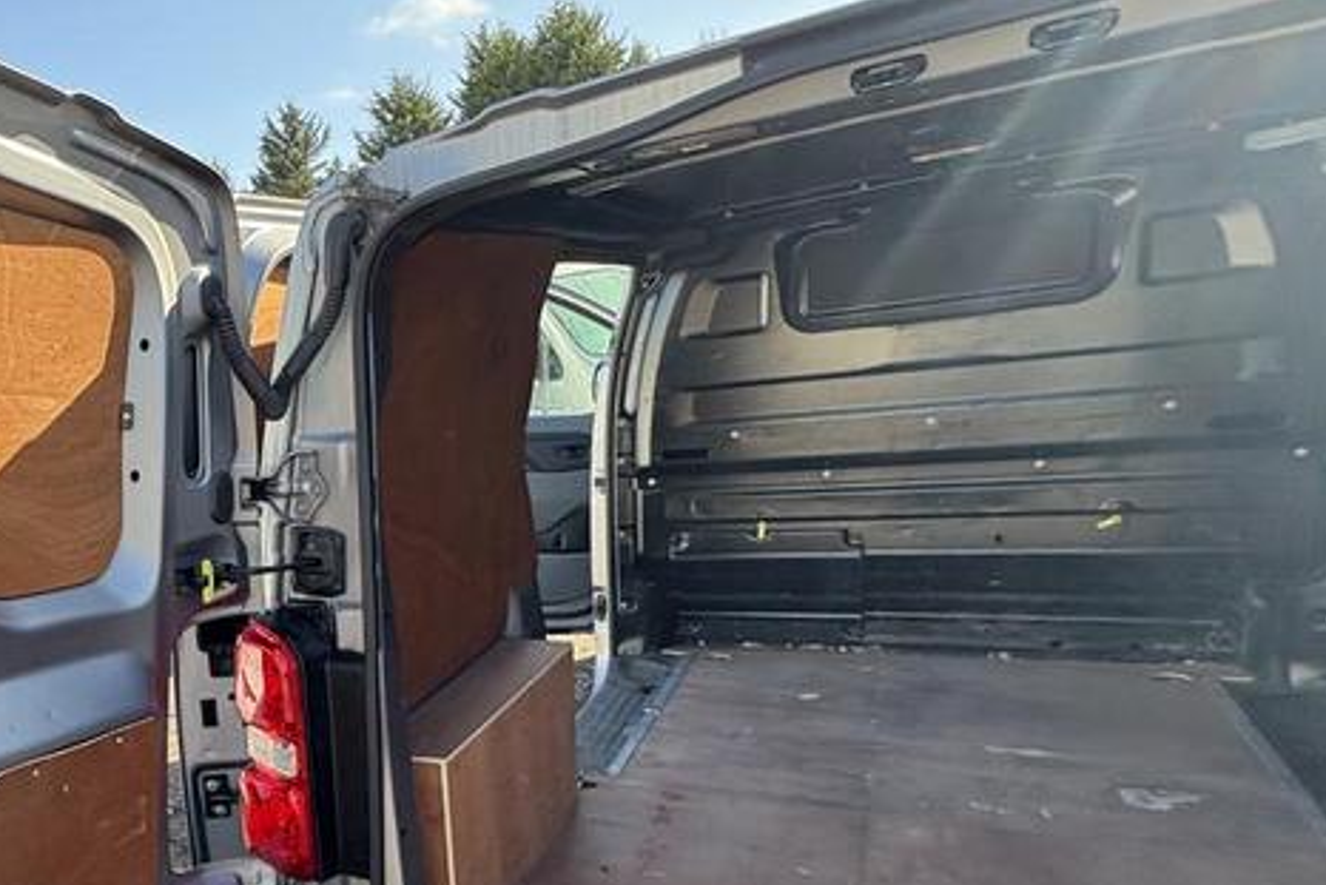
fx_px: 1032
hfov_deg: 56.1
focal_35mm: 28
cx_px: 120
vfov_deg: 45.3
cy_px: 632
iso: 50
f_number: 2.2
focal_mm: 2.22
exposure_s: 1/170
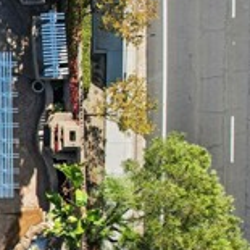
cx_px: -203
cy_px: 138
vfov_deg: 22.5
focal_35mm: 77
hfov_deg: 17.9
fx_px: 629
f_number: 2.8
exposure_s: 1/1000
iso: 100
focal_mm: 8.4
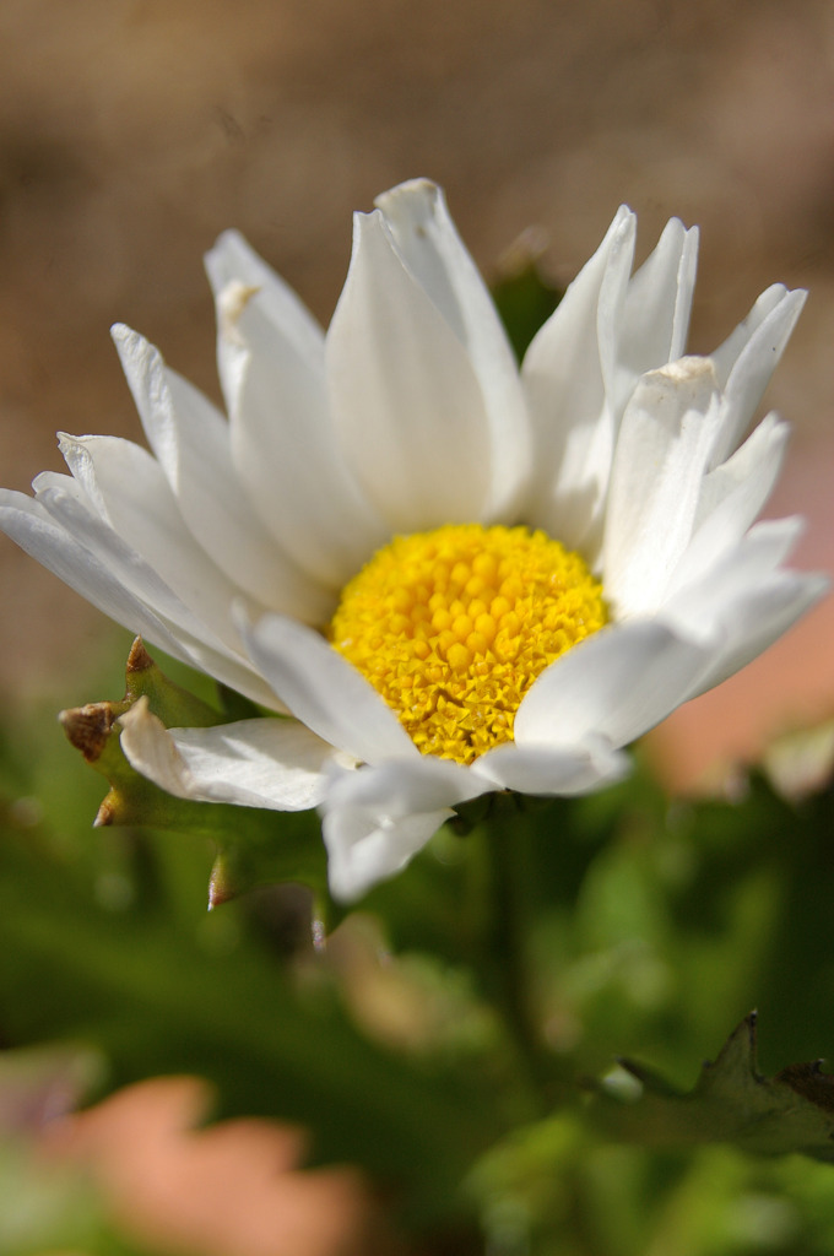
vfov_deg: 17.1
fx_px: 4181
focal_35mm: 120
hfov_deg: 11.4
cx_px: 417
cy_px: 628
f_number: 9.5
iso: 200
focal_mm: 80
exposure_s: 1/750
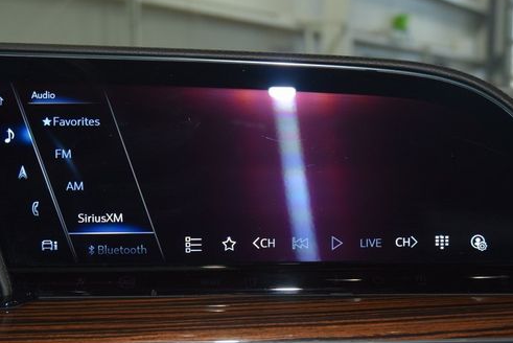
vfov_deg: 23.9
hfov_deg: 35.2
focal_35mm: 57
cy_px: 187
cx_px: 284
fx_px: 808
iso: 900
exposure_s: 1/125
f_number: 3.8
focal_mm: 29
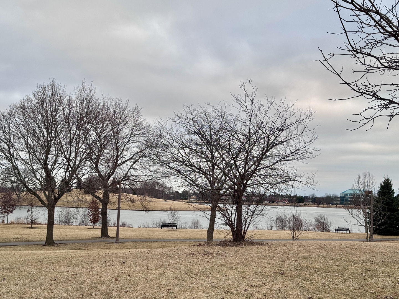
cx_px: 200
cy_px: 150
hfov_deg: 39.7
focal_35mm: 48
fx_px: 553
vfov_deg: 30.3
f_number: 1.78
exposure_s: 1/144
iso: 50
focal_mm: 6.76
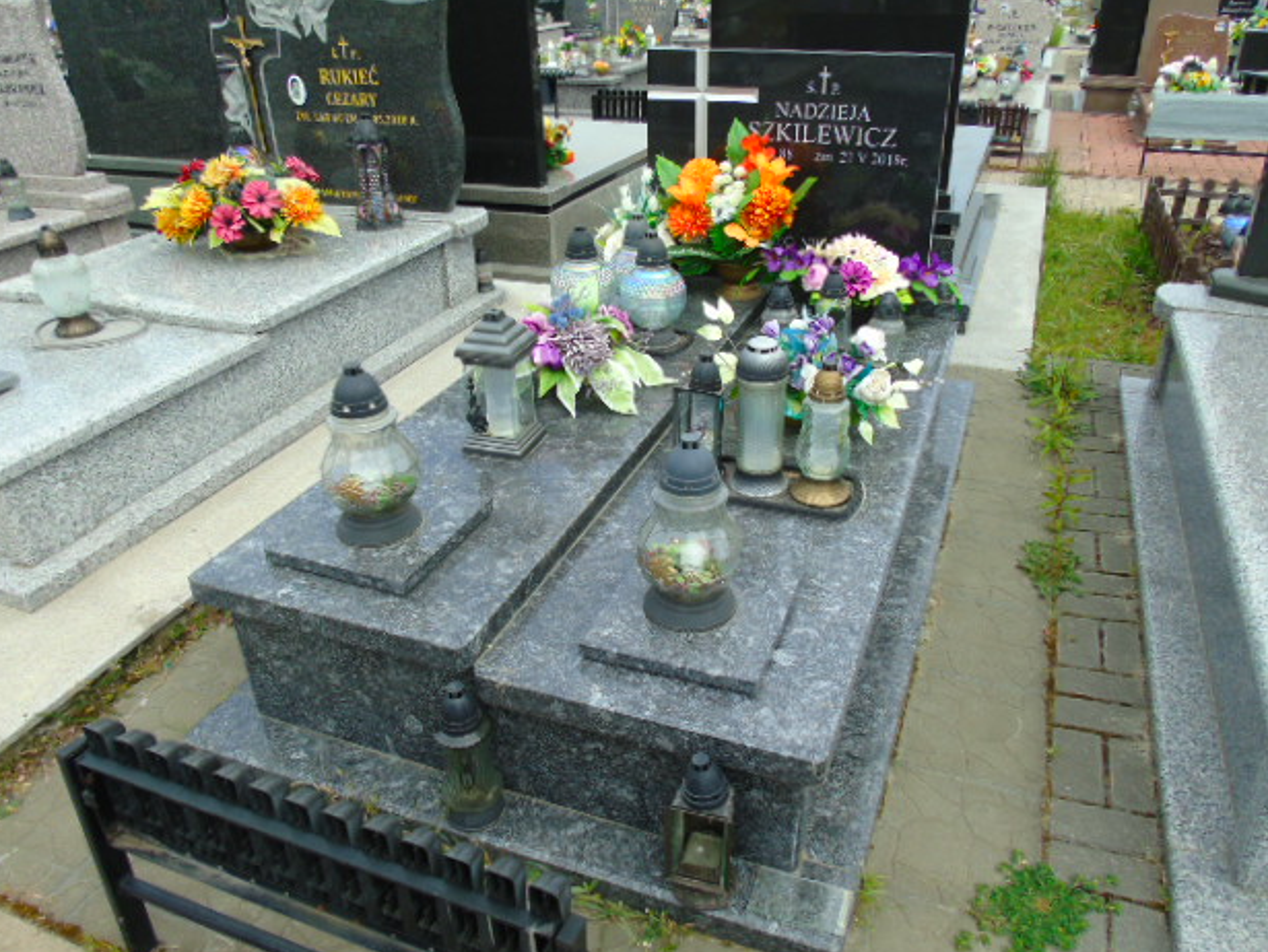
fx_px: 953
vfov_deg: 53.1
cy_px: 486
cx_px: 645
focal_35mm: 26
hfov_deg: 67.3
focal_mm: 4.4
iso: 80
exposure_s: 1/500
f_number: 3.4
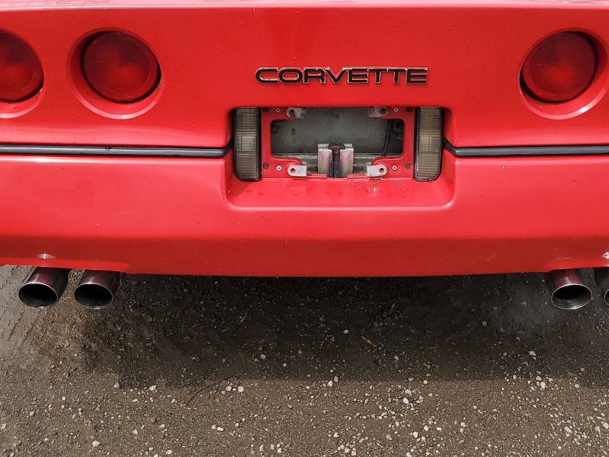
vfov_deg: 34.2
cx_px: 320
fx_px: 721
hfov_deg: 45.8
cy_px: 102
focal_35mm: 41
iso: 50
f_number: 1.5
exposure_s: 1/2500
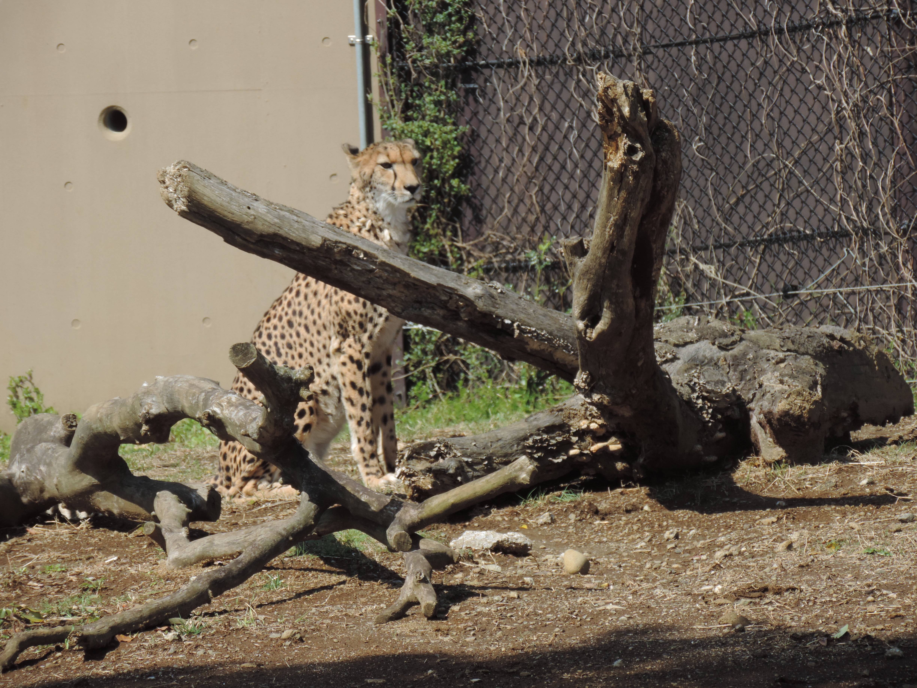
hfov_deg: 5.7
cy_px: 344
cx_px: 458
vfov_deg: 4.2
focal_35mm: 350
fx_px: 9272
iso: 80
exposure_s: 1/400
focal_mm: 62.4
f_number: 4.8
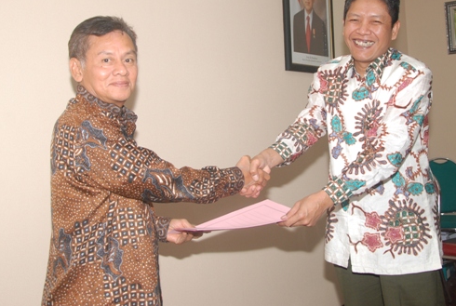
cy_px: 110
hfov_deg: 41.8
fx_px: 597
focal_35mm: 47
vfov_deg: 28.6
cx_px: 248
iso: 500
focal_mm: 24
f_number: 6.3
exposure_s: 1/60
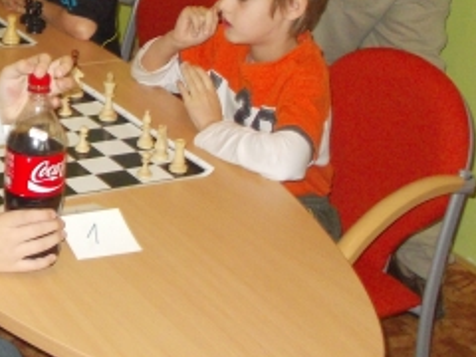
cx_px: -48
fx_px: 1306
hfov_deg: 19.8
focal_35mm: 95
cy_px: -16
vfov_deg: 15.2
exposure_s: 1/30
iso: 250
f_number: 3.1
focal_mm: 5.3
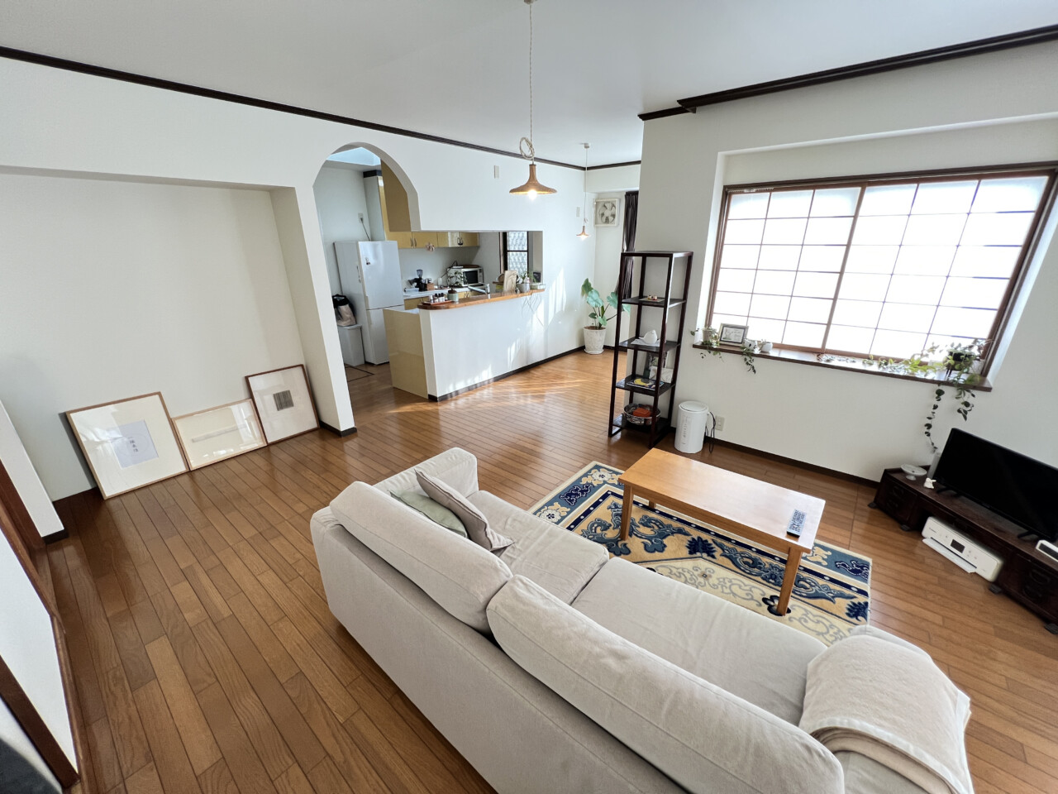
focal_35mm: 13
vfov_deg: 89.9
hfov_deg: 106.2
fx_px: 397
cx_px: 529
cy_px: 397
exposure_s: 1/120
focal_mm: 1.57
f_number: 1.8
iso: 160
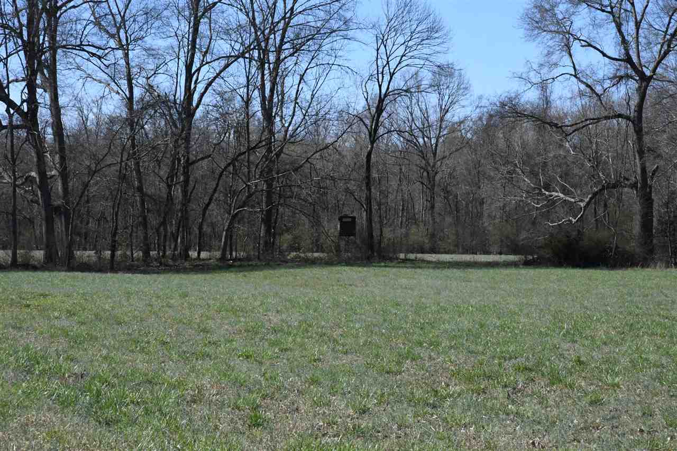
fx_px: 2256
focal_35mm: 120
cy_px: 226
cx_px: 338
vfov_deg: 11.4
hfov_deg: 17.1
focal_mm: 80
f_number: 18
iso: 3200
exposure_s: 1/1250
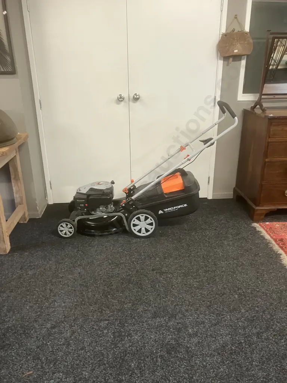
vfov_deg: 63.4
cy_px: 192
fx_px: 310
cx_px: 144
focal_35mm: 28
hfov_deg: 49.7
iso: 160
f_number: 1.8
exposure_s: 1/50
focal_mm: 3.99
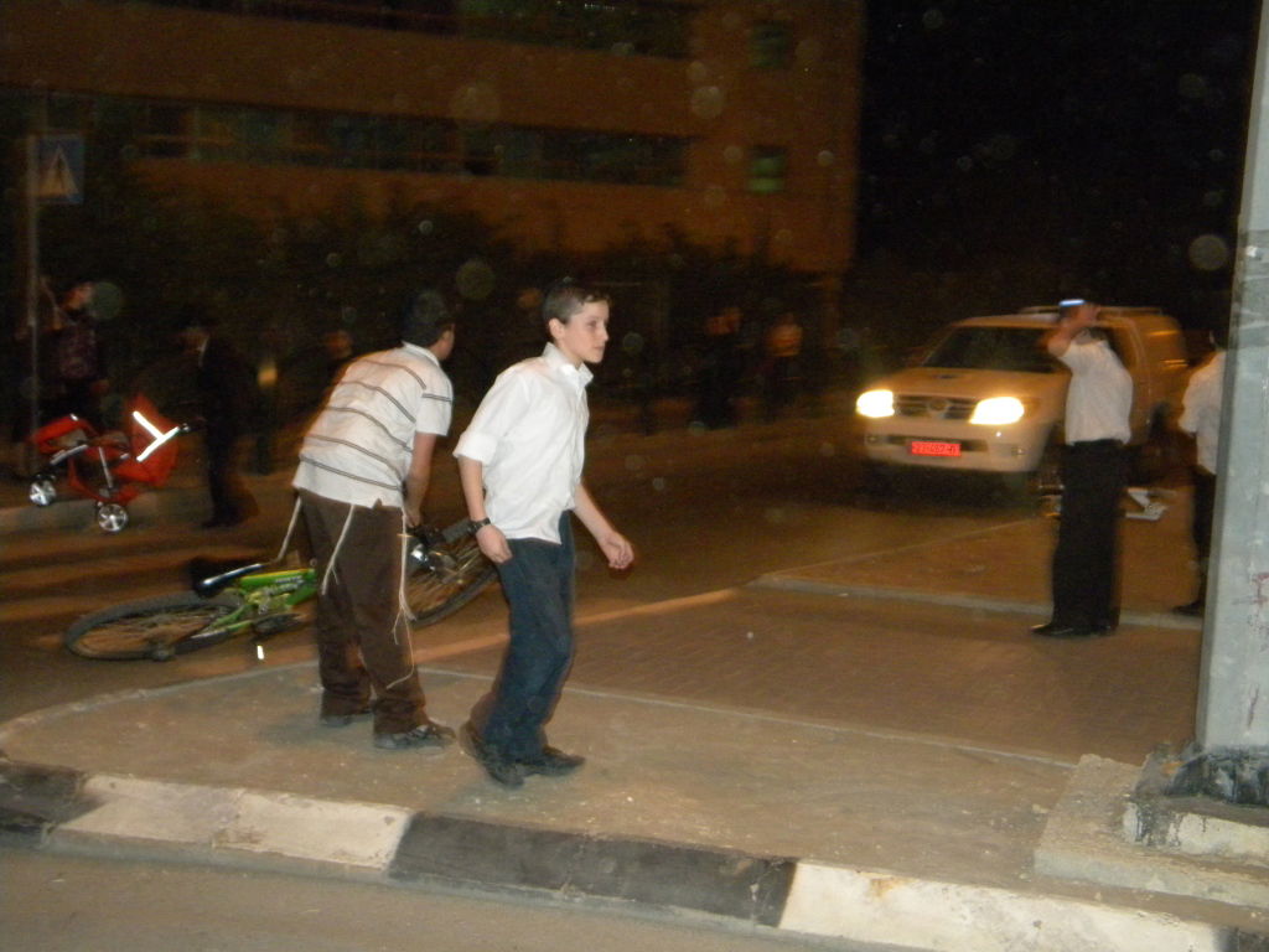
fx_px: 1503
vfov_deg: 35.1
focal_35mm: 41
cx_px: 634
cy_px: 476
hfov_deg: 45.8
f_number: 3.8
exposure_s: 1/30
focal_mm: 7.3
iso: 647
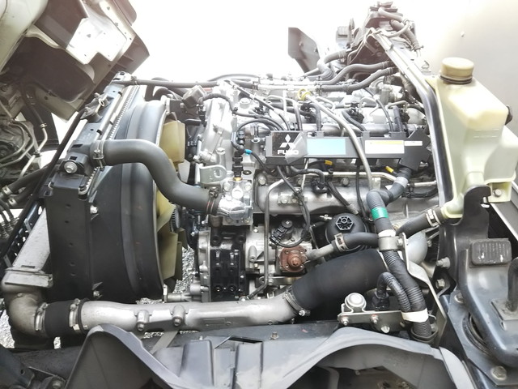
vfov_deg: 46.8
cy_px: 194
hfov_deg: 60.0
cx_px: 259
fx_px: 449
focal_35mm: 30
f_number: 2.2
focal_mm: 4
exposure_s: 1/30
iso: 50
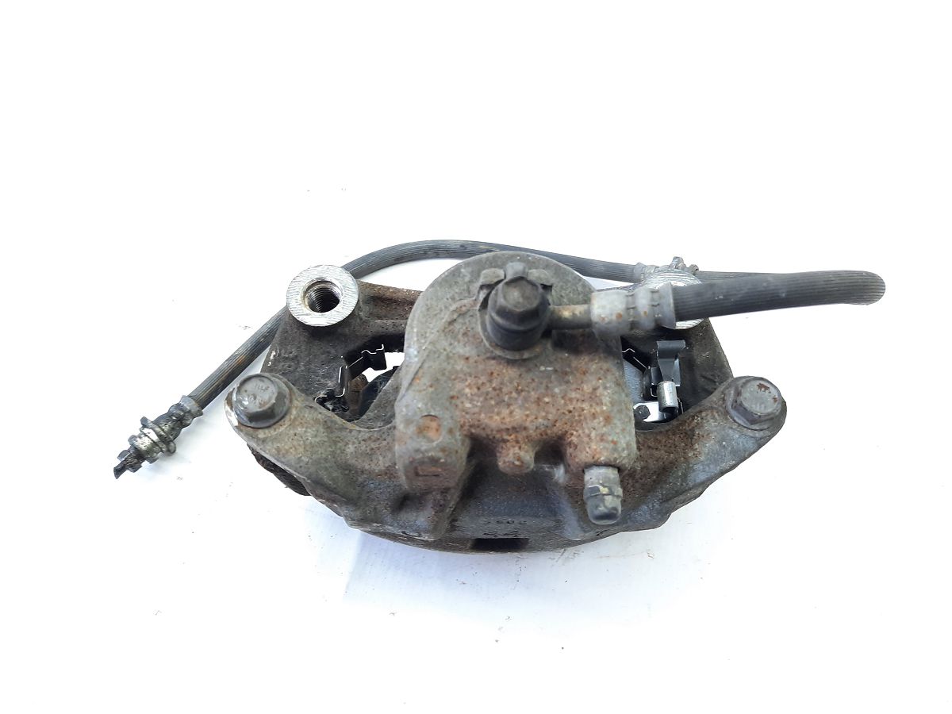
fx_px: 688
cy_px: 357
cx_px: 476
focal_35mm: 25
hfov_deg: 69.4
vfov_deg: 54.9
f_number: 2
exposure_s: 1/50
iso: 160
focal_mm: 4.6
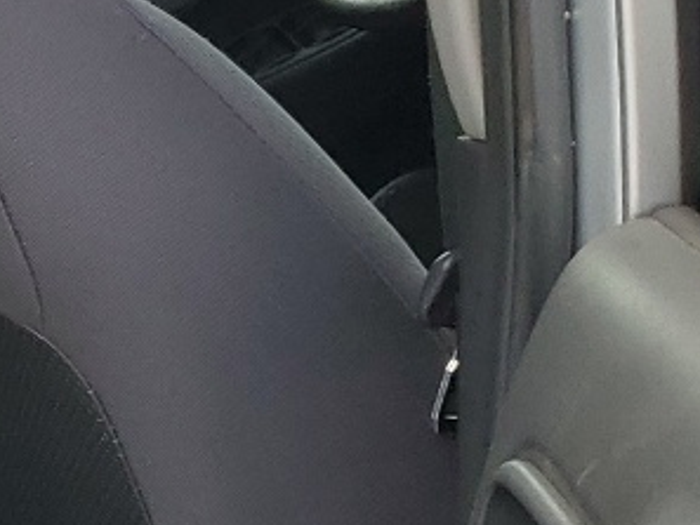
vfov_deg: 10.5
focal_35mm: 140
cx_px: -771
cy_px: 598
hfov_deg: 12.2
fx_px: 2832
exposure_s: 1/476
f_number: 1.5
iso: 50
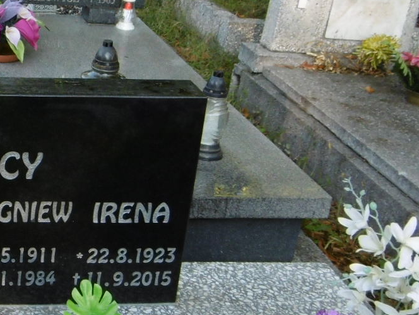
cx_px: -43
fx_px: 896
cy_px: 118
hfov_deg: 24.5
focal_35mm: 74
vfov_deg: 19.9
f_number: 3.1
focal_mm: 4.3
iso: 100
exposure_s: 1/125
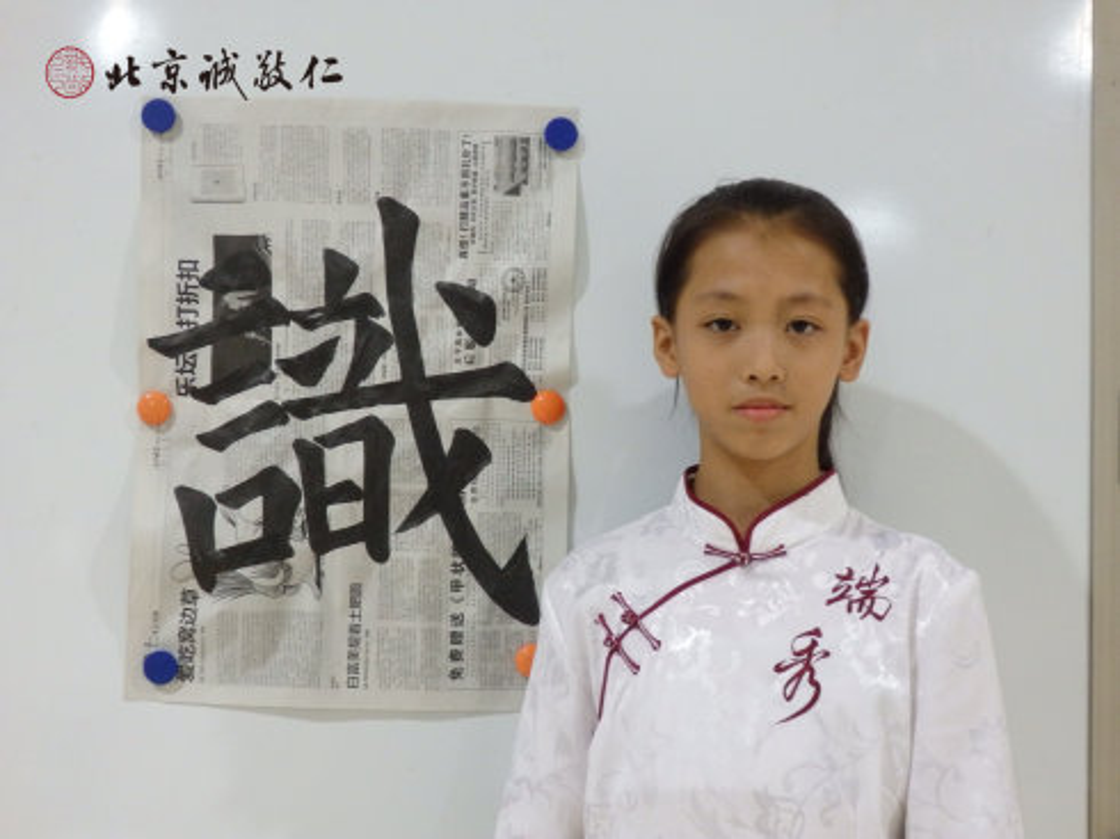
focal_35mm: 45
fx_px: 1455
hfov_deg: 42.1
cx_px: 560
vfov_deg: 32.2
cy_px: 420
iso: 800
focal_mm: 8
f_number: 3.8
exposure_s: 1/20
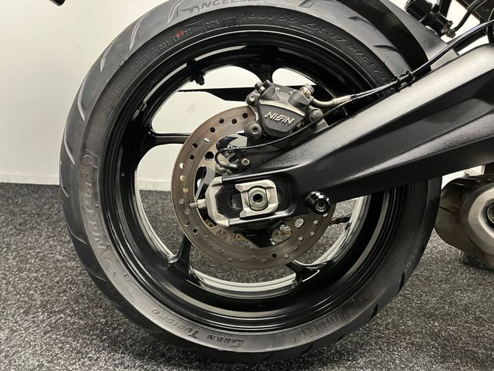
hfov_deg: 67.3
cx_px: 247
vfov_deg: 53.1
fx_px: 371
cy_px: 186
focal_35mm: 26
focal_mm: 5.1
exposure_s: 1/33
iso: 400
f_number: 1.6
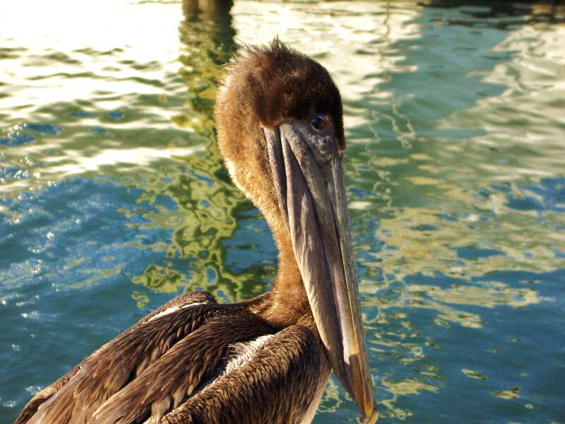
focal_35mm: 105
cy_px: 212
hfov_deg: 18.7
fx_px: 1714
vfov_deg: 14.1
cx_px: 282
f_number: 4.8
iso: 100
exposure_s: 1/377
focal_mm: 17.39
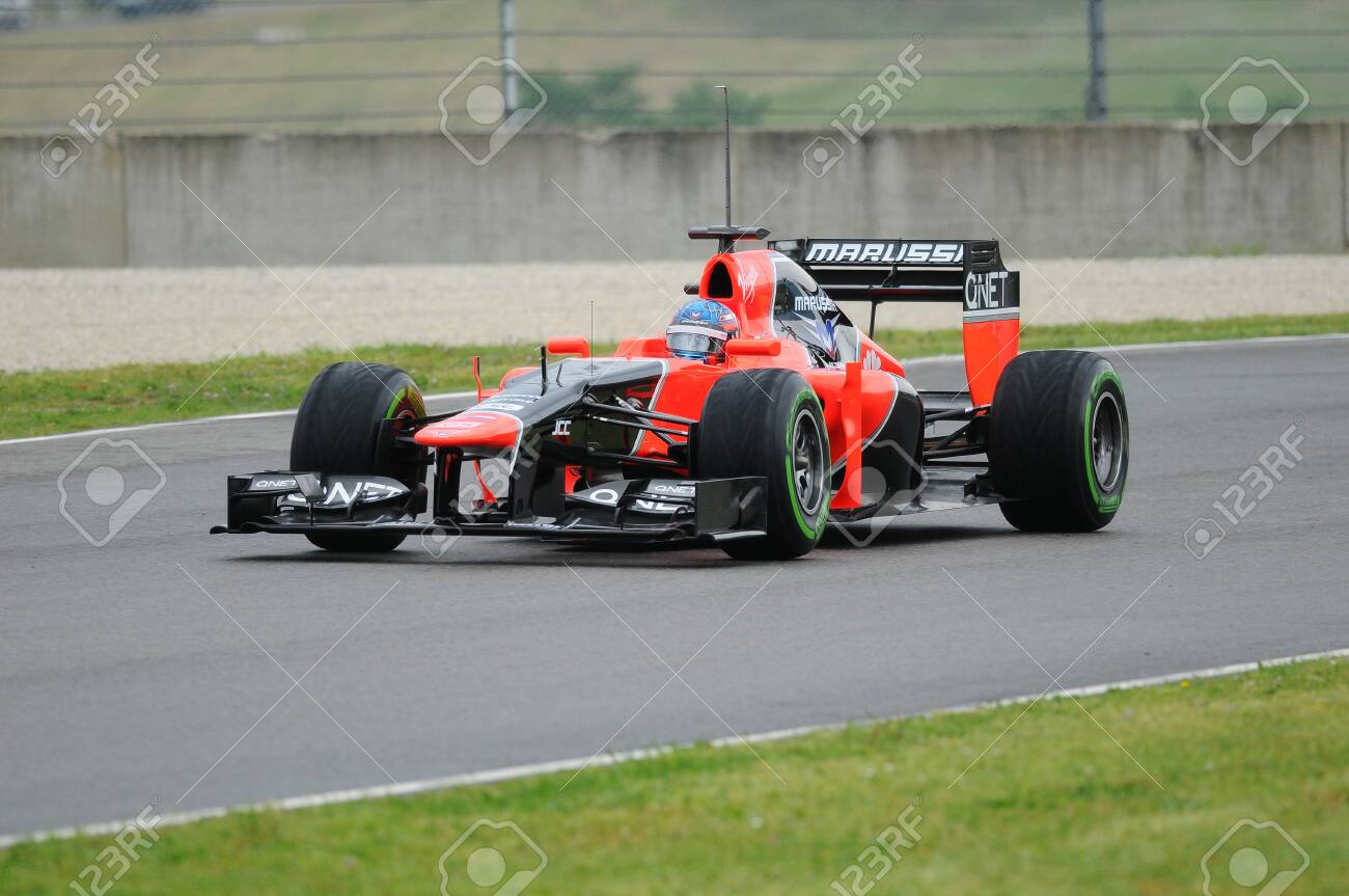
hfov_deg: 4.6
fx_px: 16839
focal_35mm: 450
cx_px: 674
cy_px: 448
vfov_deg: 3.0
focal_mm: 300
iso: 400
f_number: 4.5
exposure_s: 1/1000
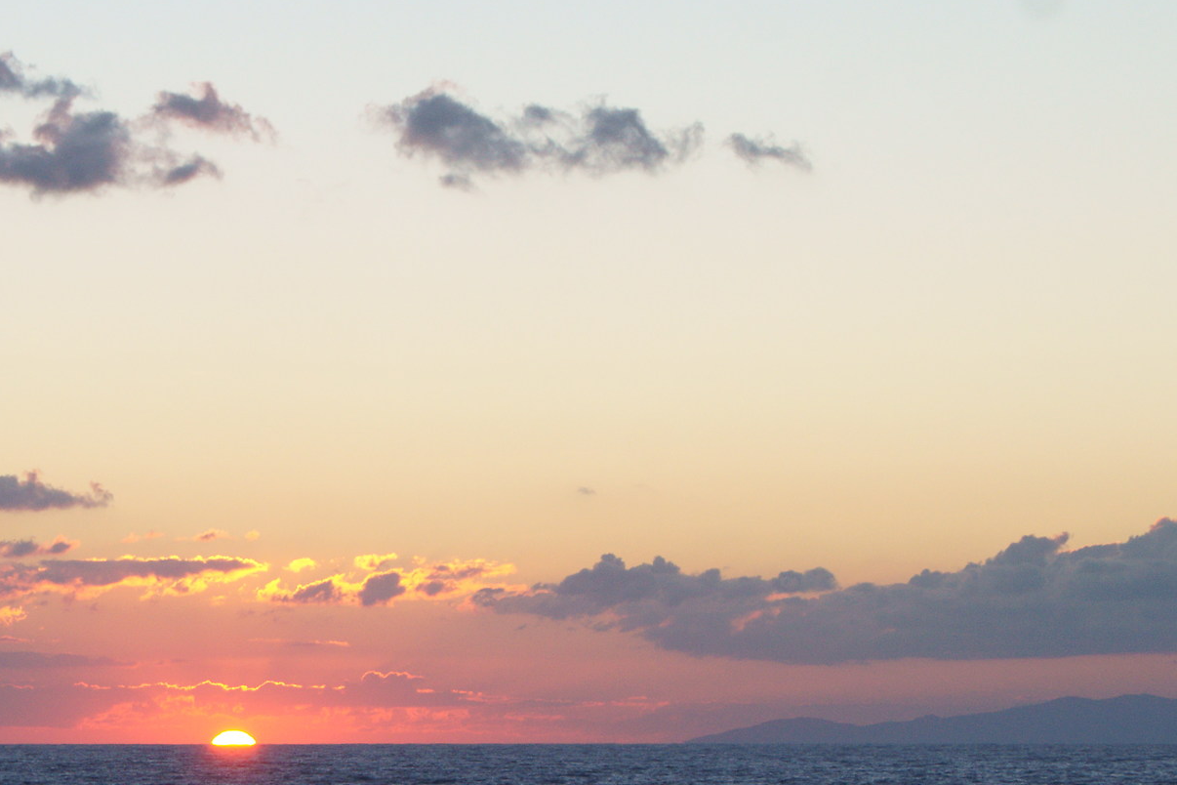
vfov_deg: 8.3
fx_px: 5361
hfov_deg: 12.5
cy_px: 759
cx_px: 232
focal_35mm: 164
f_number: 8
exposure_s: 1/200
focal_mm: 55
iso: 400
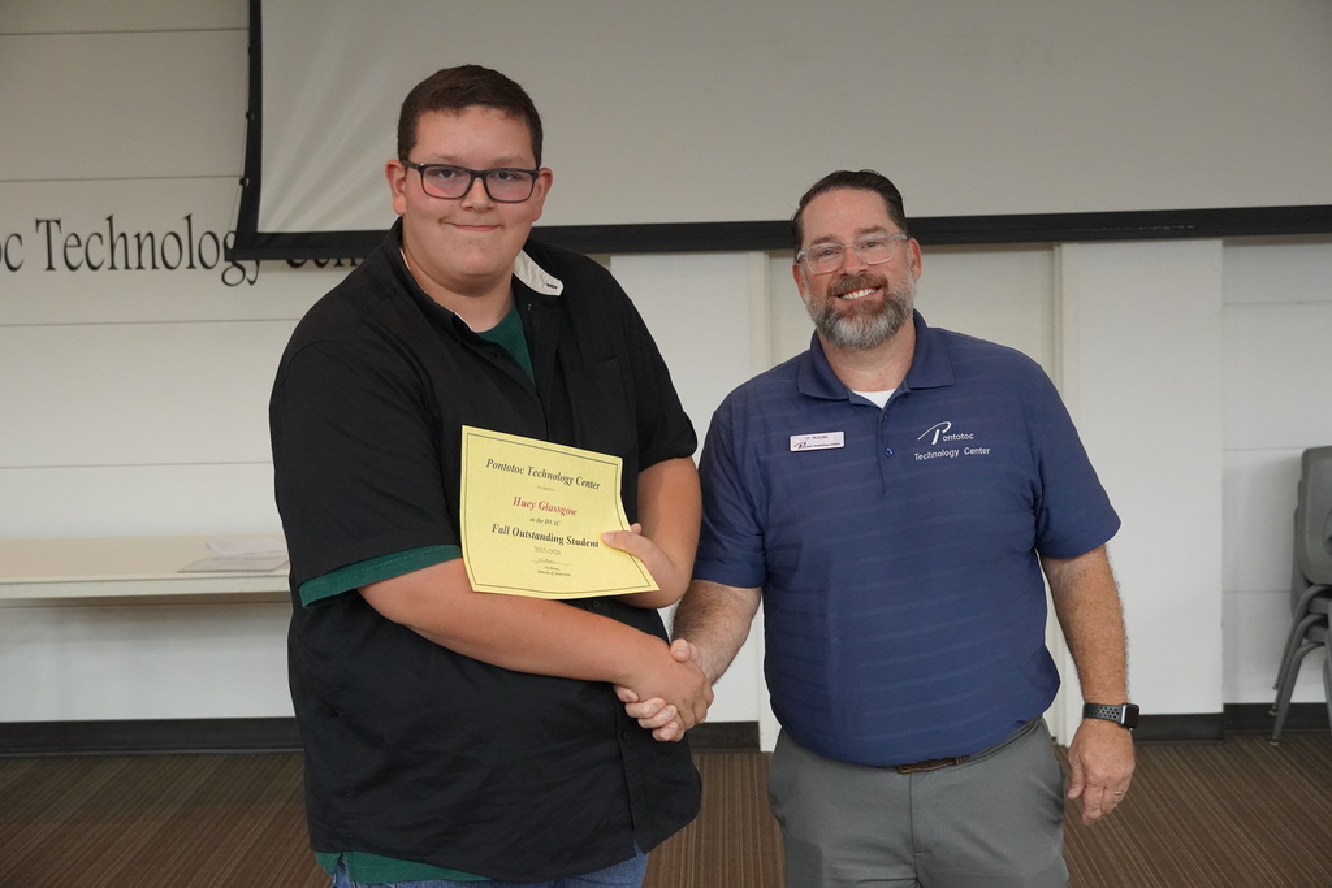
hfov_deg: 36.9
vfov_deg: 25.1
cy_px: 444
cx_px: 666
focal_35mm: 54
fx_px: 1998
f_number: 4.5
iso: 4000
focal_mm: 36
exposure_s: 1/160
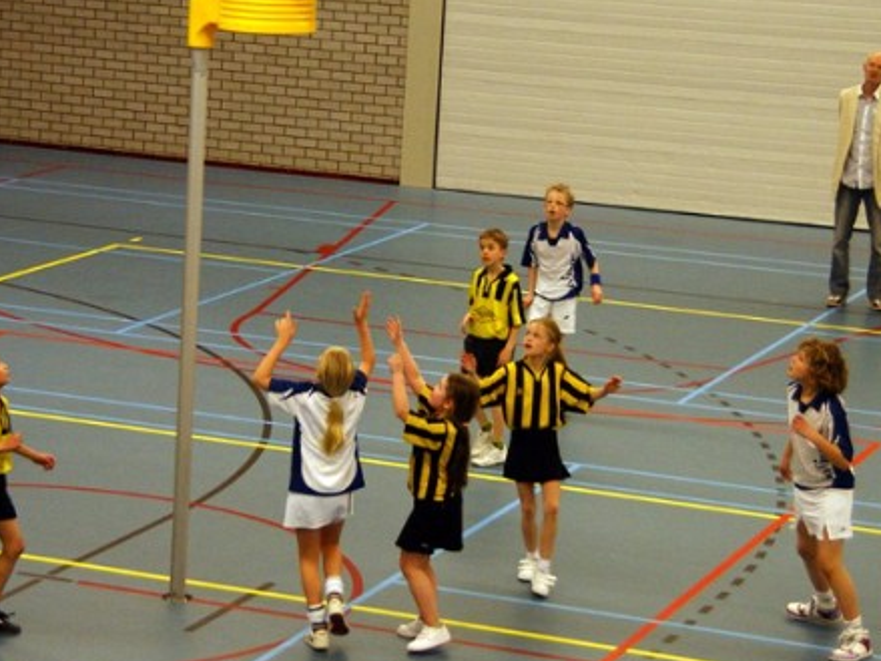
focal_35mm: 117
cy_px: 352
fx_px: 2973
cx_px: 357
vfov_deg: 12.7
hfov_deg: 16.8
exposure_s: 1/100
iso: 800
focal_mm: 45
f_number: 4.5
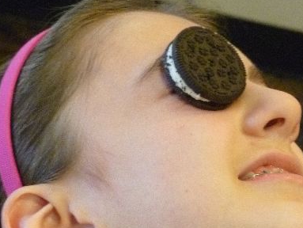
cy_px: 123
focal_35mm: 207
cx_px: 157
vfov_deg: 7.2
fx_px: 1814
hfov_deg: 9.6
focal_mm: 22.1
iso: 800
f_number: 4.9
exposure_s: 1/15
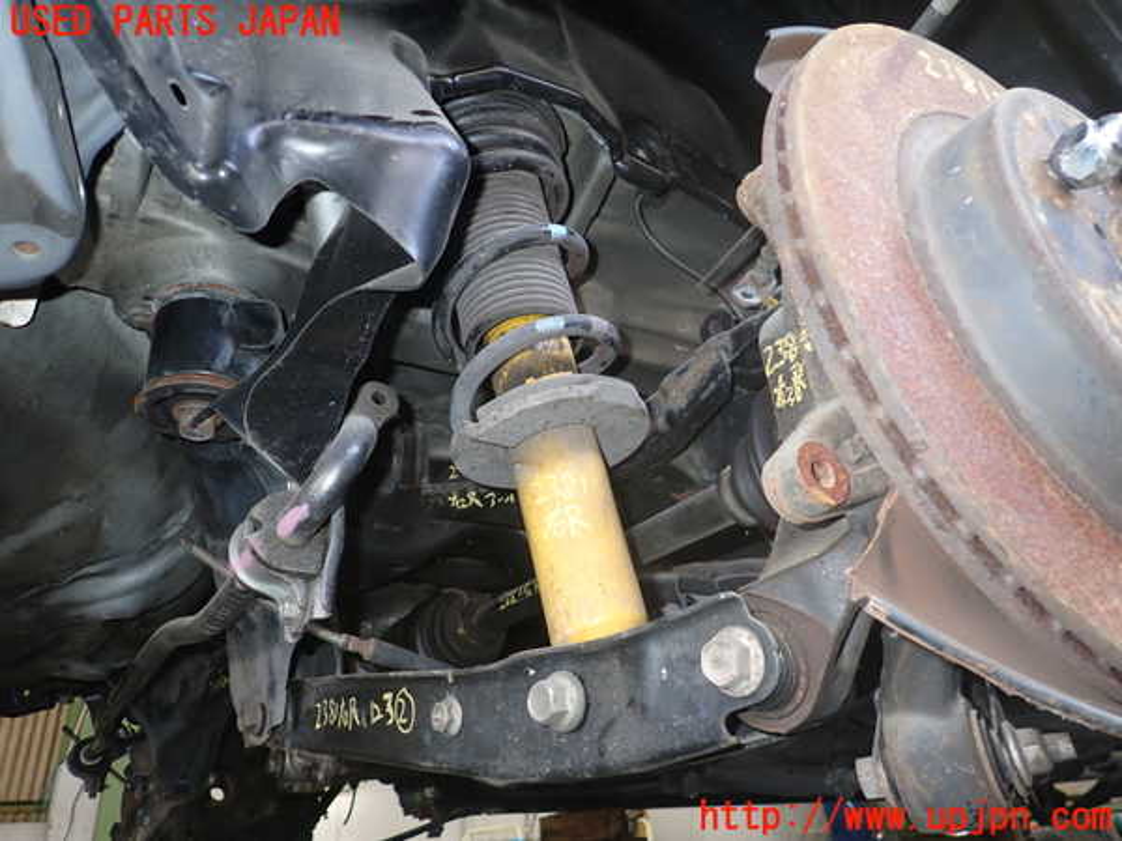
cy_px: 420
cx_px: 561
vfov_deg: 54.9
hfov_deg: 69.4
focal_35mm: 25
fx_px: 810
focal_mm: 4.5
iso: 200
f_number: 2
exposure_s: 1/30
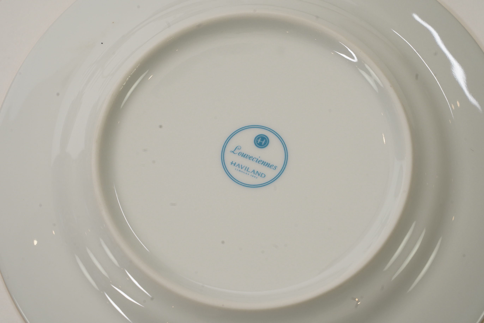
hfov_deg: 19.5
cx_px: 242
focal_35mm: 105
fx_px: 1412
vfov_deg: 13.0
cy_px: 162
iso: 1250
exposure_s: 1/125
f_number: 13
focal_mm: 105
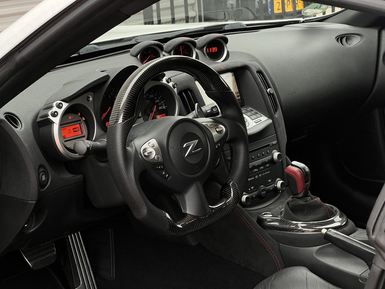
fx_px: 856
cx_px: 192
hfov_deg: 25.3
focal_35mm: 77
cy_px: 144
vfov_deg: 19.1
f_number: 2.8
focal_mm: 9
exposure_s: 1/99
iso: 100
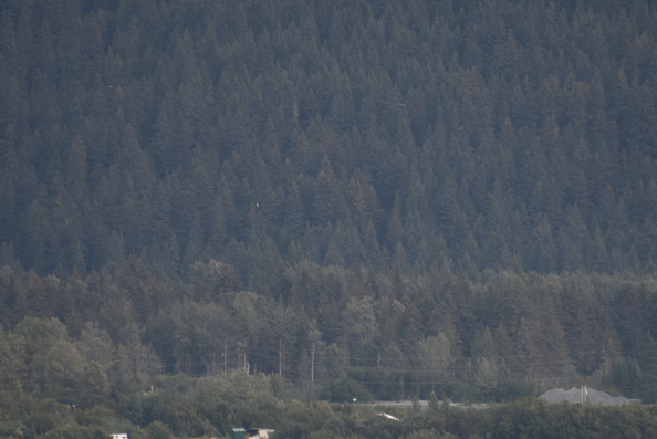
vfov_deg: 2.1
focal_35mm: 646
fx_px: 11798
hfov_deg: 3.2
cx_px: 392
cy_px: 345
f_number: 5.6
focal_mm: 300
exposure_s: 1/640
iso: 140
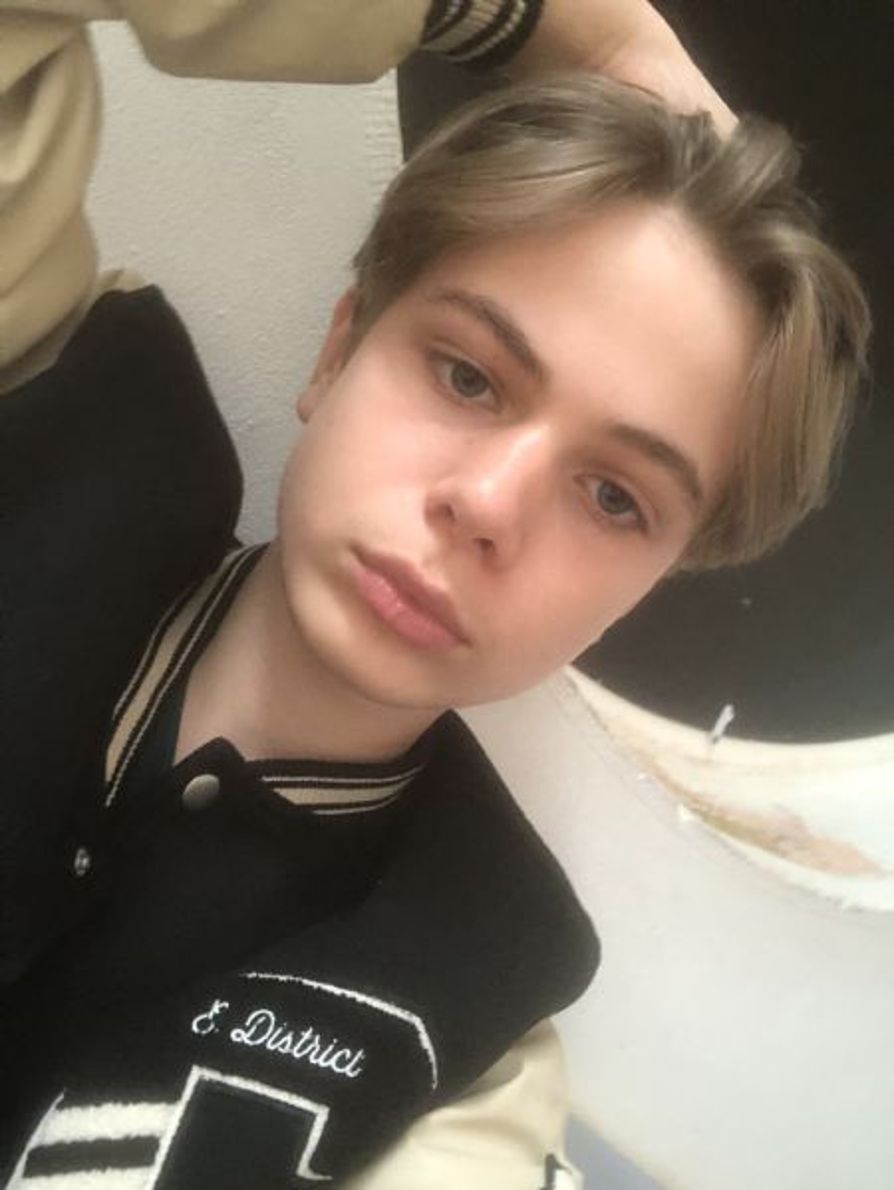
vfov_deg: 56.8
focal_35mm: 32
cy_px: 595
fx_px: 1101
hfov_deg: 44.2
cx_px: 447
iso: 250
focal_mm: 2.87
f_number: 2.2
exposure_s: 1/40
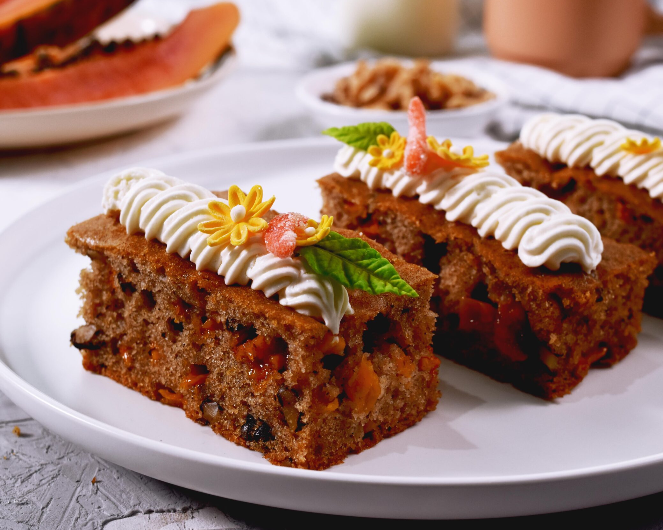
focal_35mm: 61
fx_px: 1189
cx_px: 372
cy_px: 269
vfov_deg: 25.2
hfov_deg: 31.1
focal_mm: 35
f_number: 6.3
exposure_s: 1/60
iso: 400
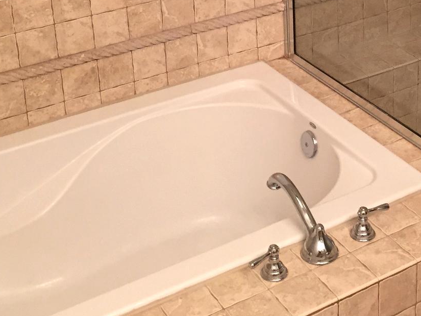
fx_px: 876
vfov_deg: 19.6
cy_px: -24
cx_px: 312
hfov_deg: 26.7
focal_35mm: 72
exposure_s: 1/30
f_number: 2.2
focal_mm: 4.15
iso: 125
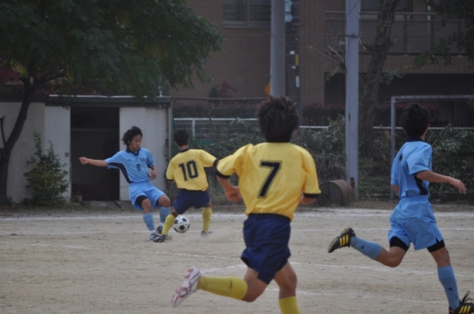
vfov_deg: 4.6
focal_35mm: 300
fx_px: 3943
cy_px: 157
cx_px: 237
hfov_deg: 6.9
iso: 400
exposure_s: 1/1250
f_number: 5.6
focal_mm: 200
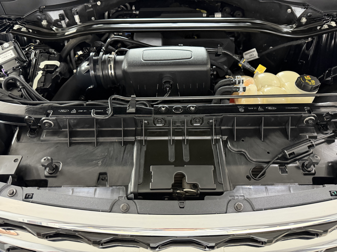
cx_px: 168
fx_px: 234
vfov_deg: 56.8
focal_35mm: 24
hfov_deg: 71.6
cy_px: 126
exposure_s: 1/44
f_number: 1.78
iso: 800
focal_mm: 6.76
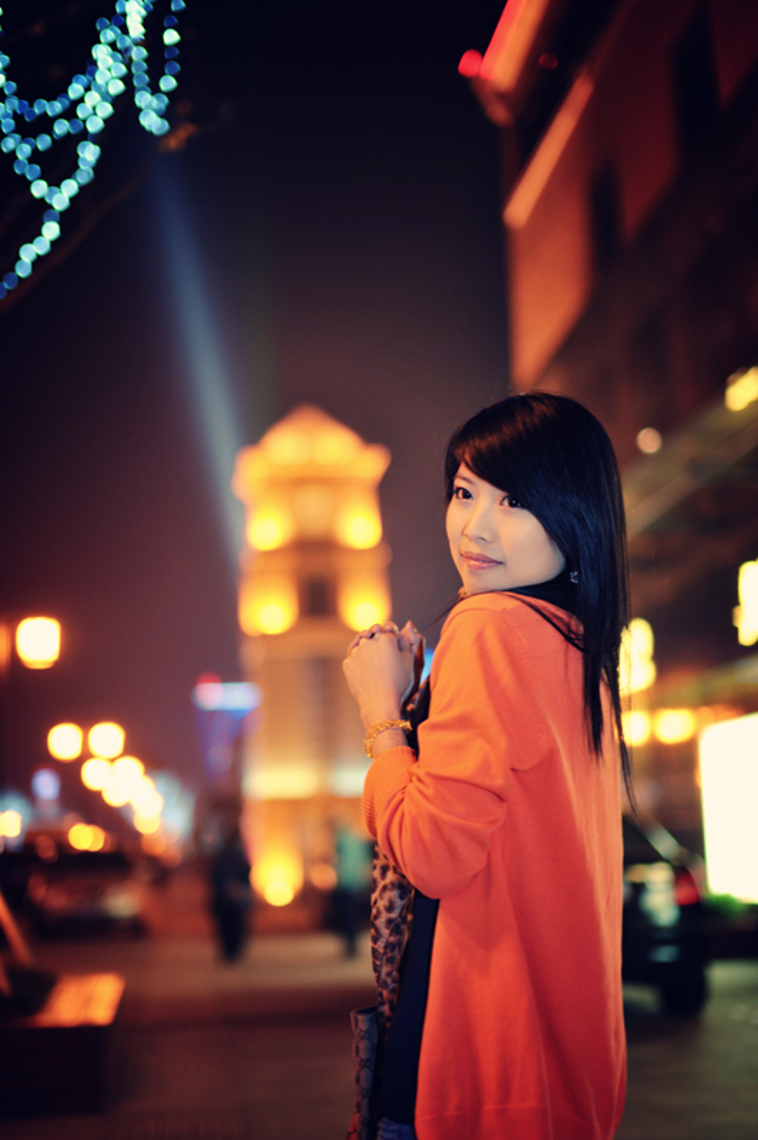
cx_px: 379
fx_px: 1582
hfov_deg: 26.9
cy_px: 570
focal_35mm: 50
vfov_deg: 39.6
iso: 400
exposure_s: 1/50
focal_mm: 50
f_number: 1.4
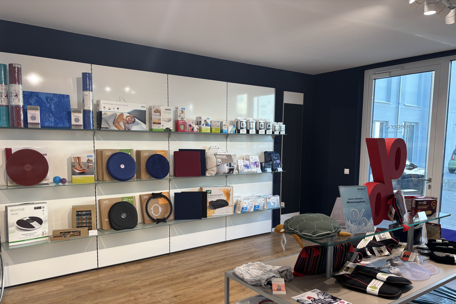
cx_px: 221
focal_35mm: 28
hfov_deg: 65.5
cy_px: 177
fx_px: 355
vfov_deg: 46.2
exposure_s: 1/100
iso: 50
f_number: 1.6
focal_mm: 5.96
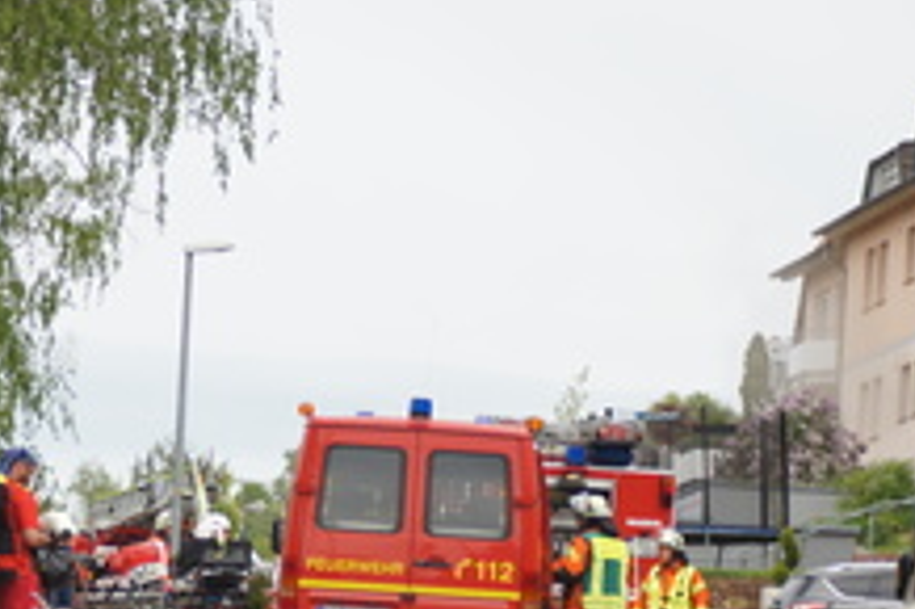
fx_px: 5941
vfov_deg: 5.9
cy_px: 533
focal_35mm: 234
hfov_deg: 8.8
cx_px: 332
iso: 100
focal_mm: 85
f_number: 6.3
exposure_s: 1/160
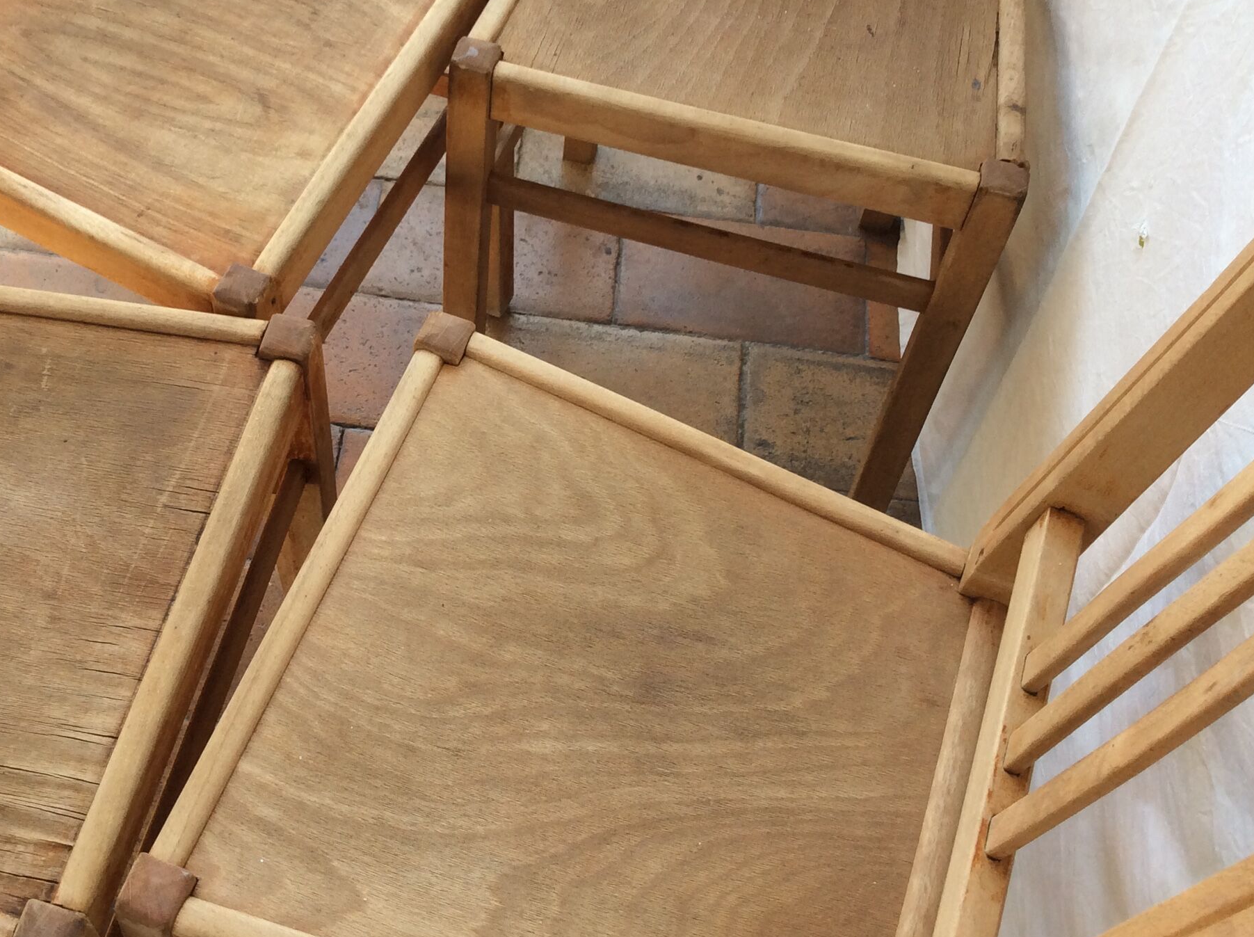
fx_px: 1664
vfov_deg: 31.3
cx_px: 485
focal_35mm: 46
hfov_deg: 41.1
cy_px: 356
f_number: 2.4
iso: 32
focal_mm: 3.3
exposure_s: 1/113
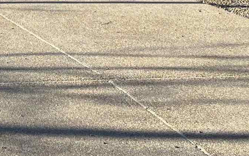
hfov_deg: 16.0
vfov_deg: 9.8
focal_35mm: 126
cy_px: -139
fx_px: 855
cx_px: -33
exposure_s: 1/2632
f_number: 1.6
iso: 50
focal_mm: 5.1
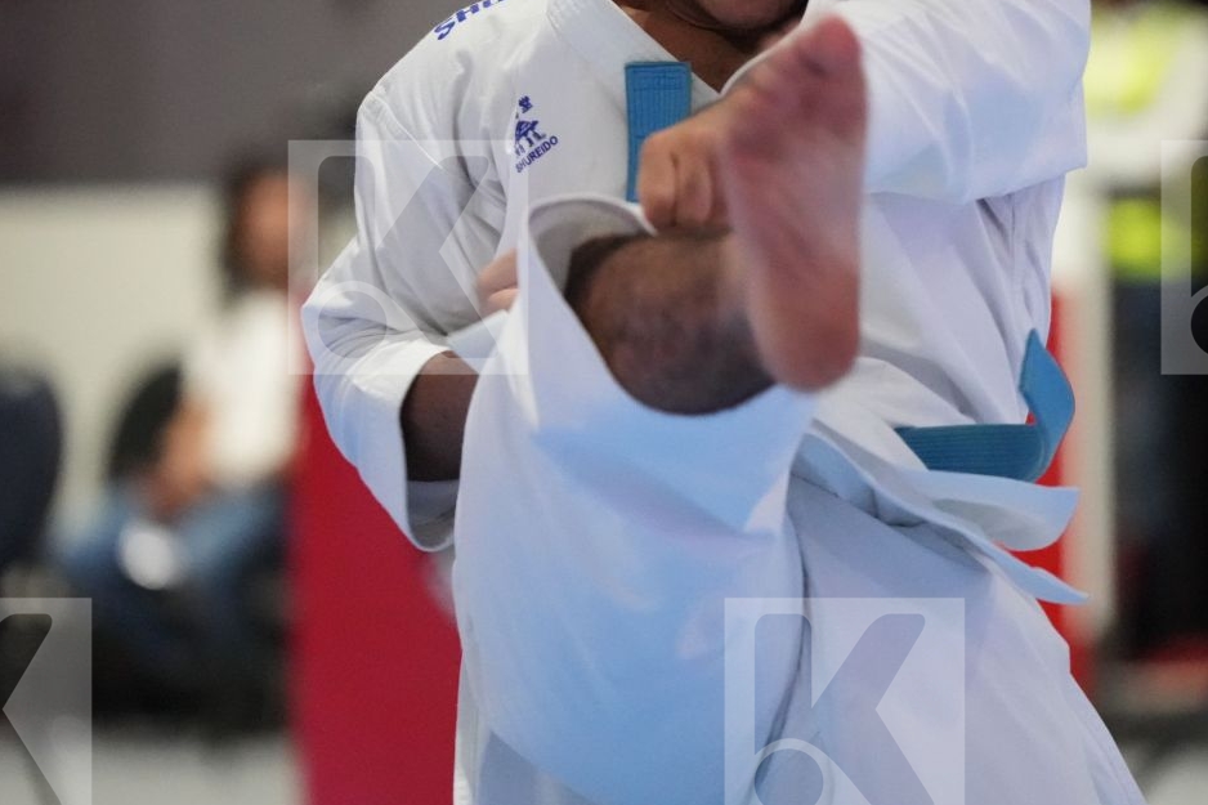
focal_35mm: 336
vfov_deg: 4.1
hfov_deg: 6.1
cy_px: 258
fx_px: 11272
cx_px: 845
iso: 10000
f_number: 2.8
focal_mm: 175
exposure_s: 1/500
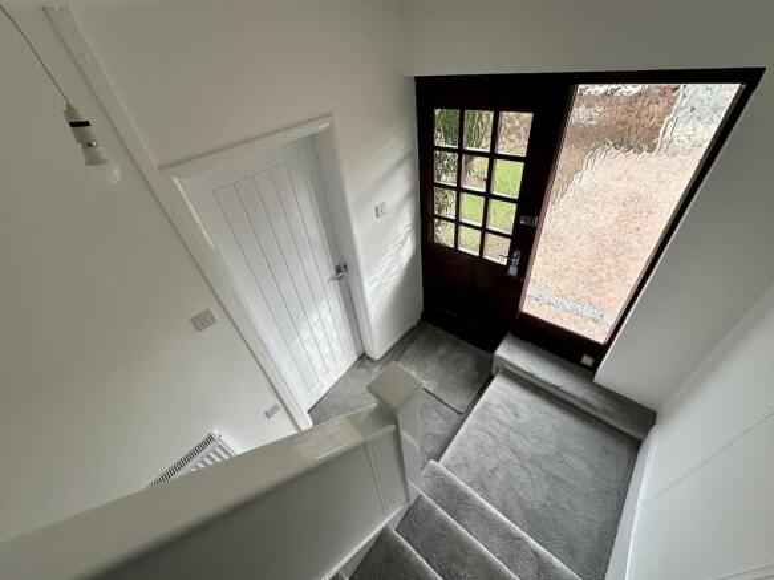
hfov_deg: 102.1
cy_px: 290
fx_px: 313
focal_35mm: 14
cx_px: 387
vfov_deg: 85.7
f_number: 2.2
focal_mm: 2.22
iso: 50
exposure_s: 1/99
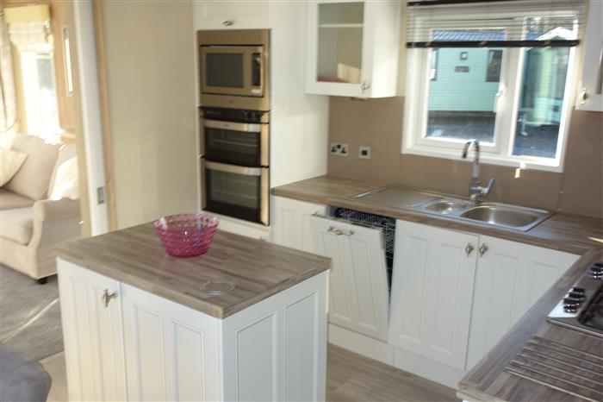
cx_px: 302
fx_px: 552
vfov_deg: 39.9
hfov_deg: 57.2
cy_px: 201
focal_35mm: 33
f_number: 3.2
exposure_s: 1/100
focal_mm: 12.18
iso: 125
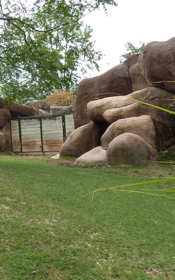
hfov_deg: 19.9
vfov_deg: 34.5
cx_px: -64
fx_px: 450
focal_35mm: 59
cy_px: 114
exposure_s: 1/500
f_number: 3.3
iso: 160
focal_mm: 4.1
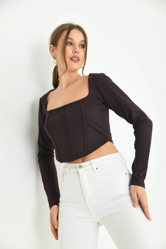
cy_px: 124
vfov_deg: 36.2
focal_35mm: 55
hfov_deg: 24.6
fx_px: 380
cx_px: 83
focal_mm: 55
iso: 160
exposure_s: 1/125
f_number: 5.6
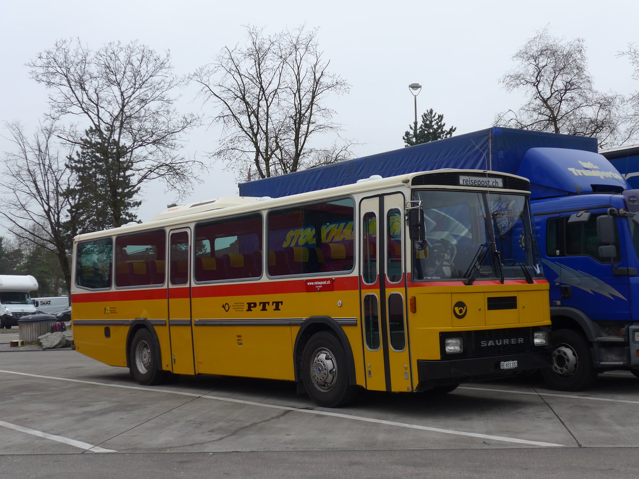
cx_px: 320
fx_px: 960
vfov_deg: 28.0
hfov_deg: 36.8
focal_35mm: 52
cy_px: 240
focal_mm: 10.7
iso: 80
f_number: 3.3
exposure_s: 1/400
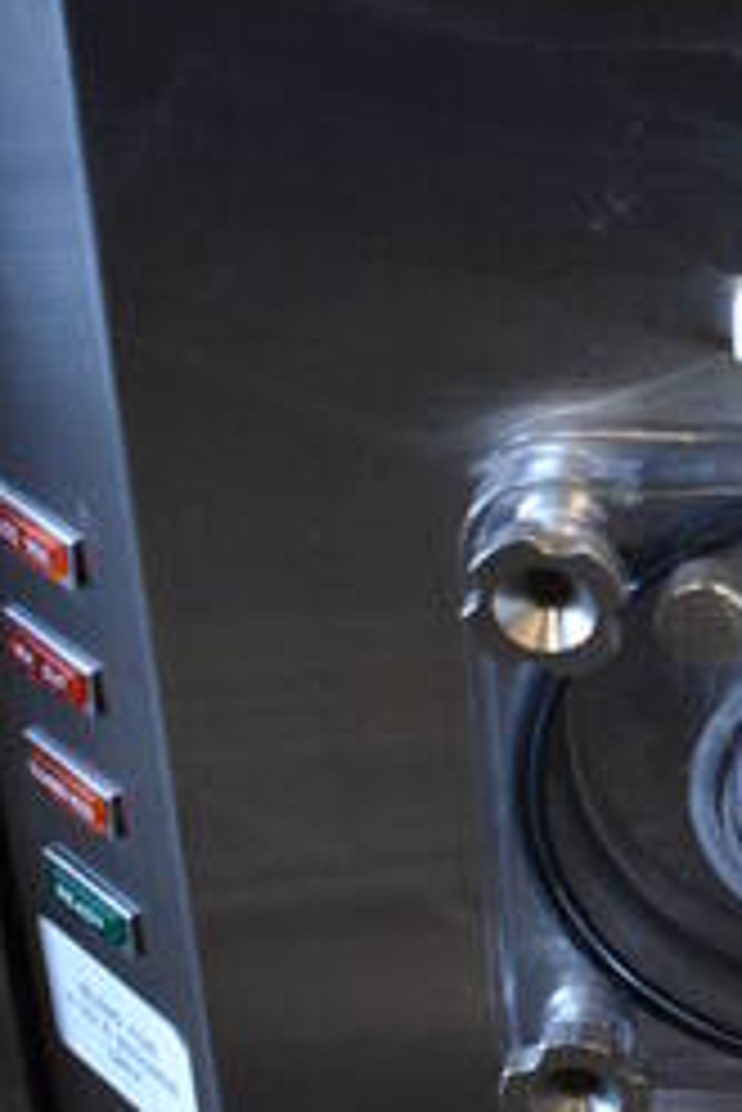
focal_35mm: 100
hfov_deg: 12.9
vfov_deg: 20.4
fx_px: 3087
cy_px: 556
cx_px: 1151
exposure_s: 1/125
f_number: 3.5
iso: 1100
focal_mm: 18
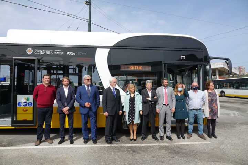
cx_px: 124
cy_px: 82
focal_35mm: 24
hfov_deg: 73.7
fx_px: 165
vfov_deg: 53.1
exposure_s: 1/1000
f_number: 4
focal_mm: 8.8
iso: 100
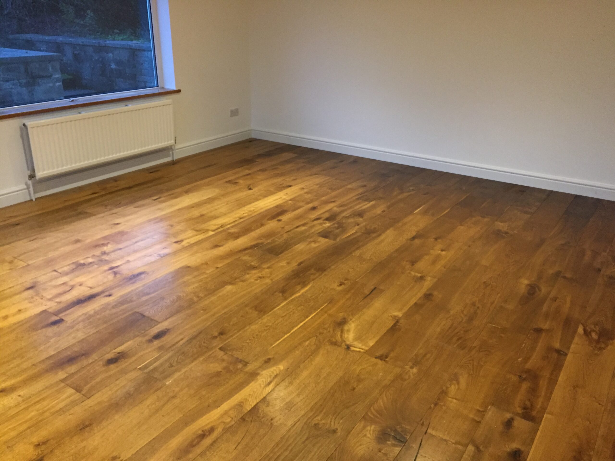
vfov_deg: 48.2
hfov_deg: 61.7
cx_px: 308
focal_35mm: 29
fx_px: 515
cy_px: 230
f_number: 2.2
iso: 320
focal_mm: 4.15
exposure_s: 1/33
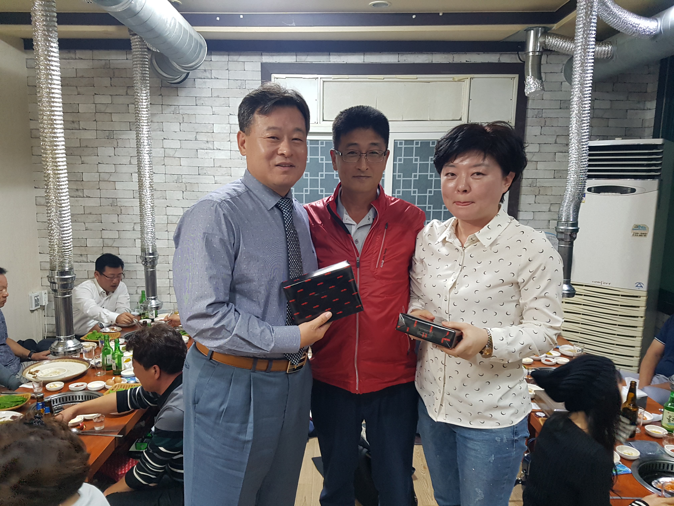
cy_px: 253
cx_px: 337
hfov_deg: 67.3
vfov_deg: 53.1
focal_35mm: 26
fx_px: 506
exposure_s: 1/24
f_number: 1.7
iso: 250
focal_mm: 4.2
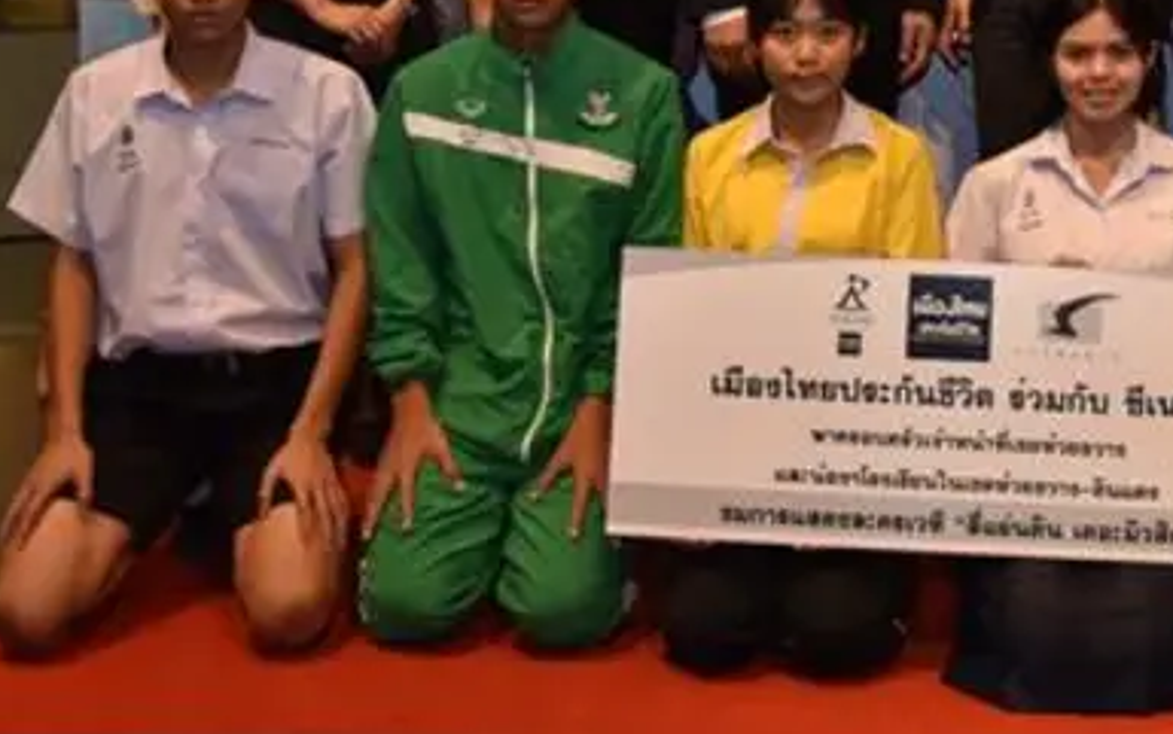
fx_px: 2047
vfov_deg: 19.6
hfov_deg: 31.0
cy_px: -46
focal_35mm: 64
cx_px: 969
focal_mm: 31
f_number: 4
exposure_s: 1/125
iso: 1000
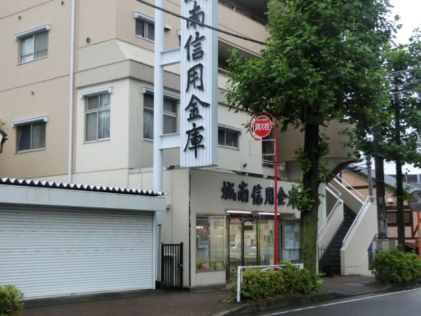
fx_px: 632
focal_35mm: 52
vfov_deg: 28.0
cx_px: 210
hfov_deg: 36.8
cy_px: 158
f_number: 4.7
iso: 250
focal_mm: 9.3
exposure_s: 1/60
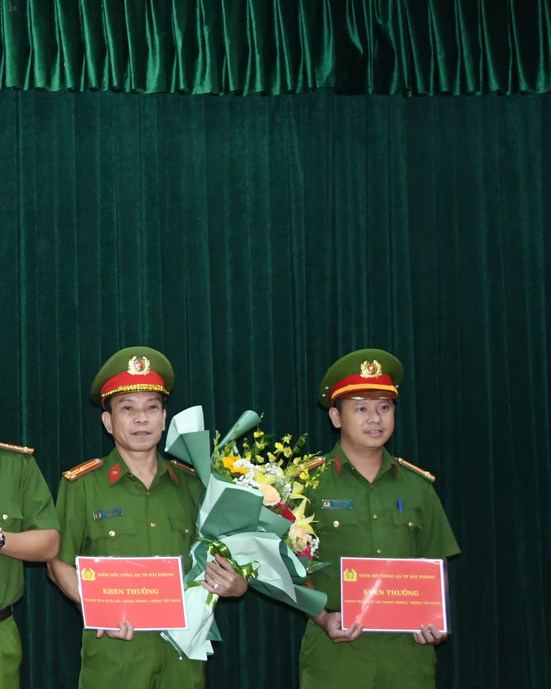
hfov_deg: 15.4
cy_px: 437
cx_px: -396
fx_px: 1794
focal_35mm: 88
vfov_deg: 21.7
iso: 1600
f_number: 5
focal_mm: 22
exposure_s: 1/200
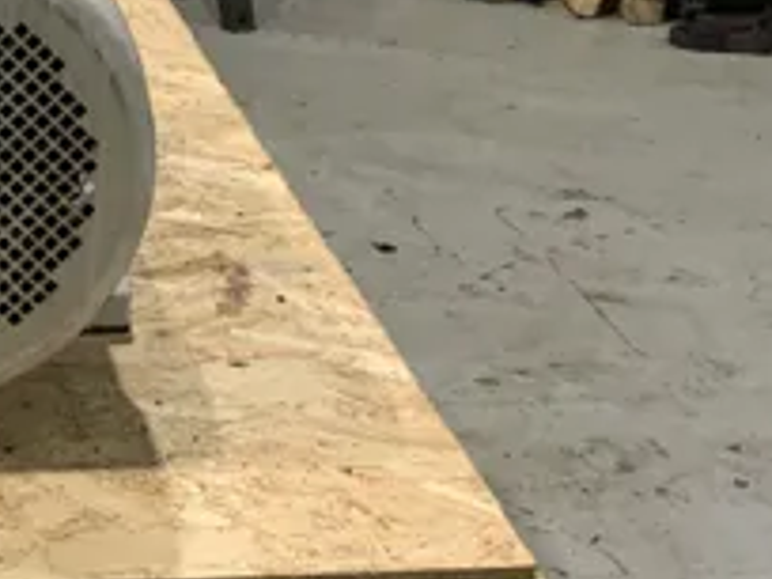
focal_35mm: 88
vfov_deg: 16.7
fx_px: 1963
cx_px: -19
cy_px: 187
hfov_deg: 21.4
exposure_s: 1/50
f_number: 1.8
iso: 100
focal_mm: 3
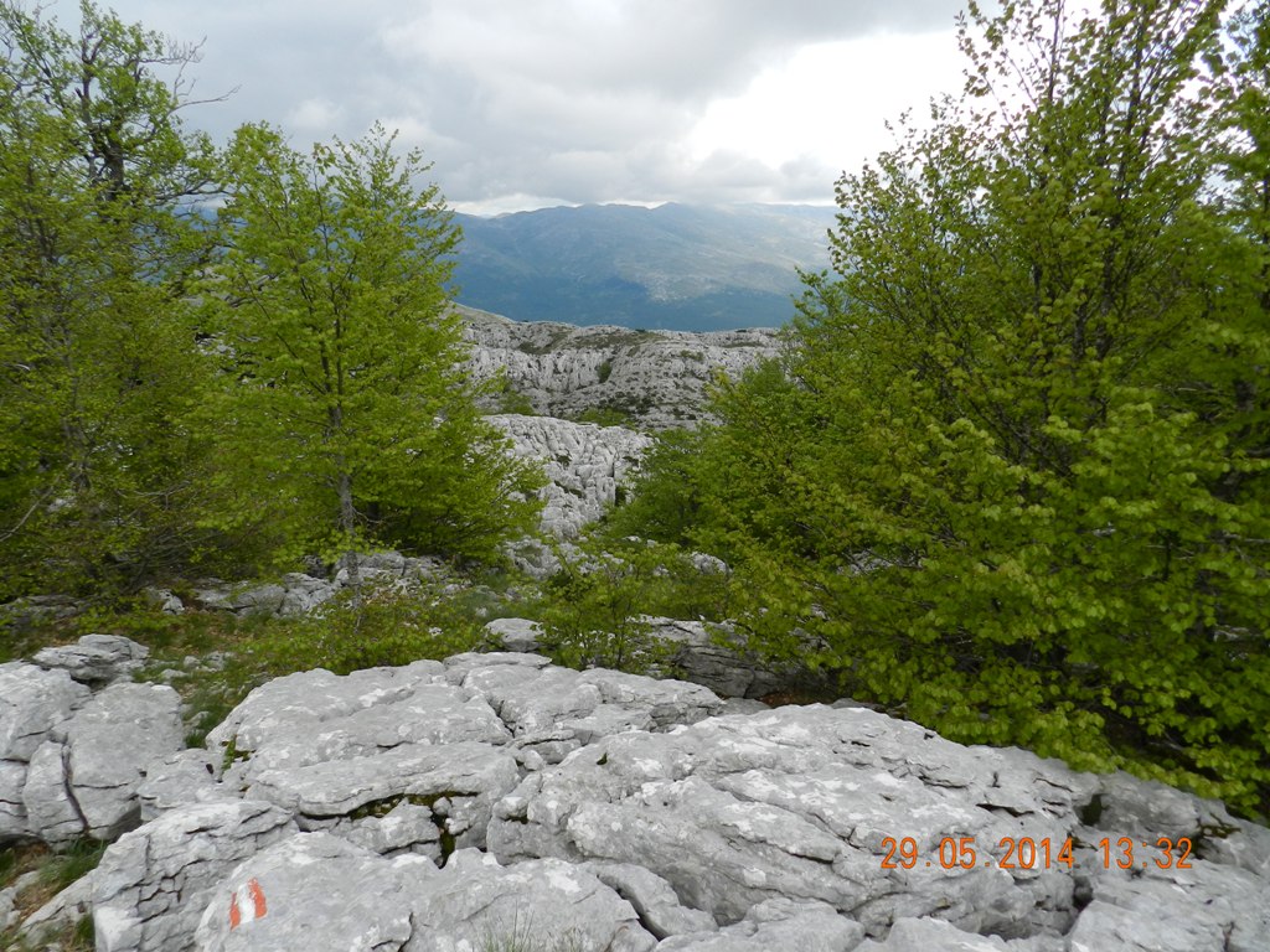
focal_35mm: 23
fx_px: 844
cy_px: 476
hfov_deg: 73.9
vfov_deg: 58.9
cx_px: 635
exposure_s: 1/800
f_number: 3.4
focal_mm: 4
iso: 160
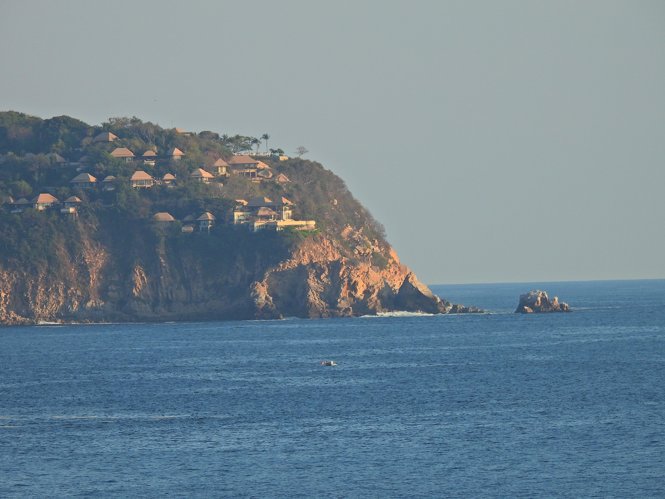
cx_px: 332
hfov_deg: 4.0
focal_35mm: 500
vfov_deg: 3.0
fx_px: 9605
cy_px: 250
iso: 100
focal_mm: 89.2
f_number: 5
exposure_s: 1/640
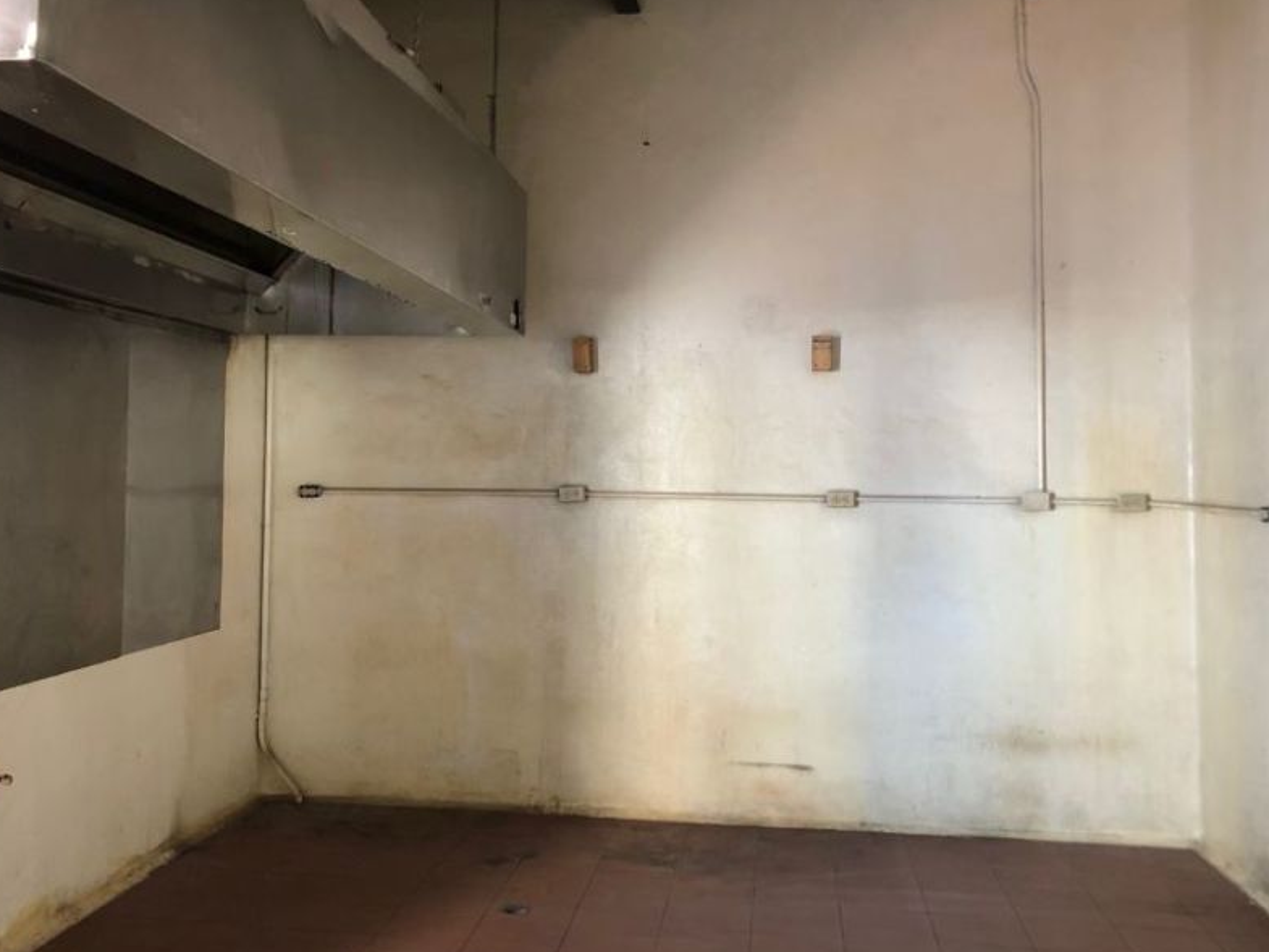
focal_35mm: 38
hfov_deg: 48.9
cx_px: 554
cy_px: 428
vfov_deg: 37.7
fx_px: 1393
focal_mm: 3.99
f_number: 1.8
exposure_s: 1/15
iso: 64
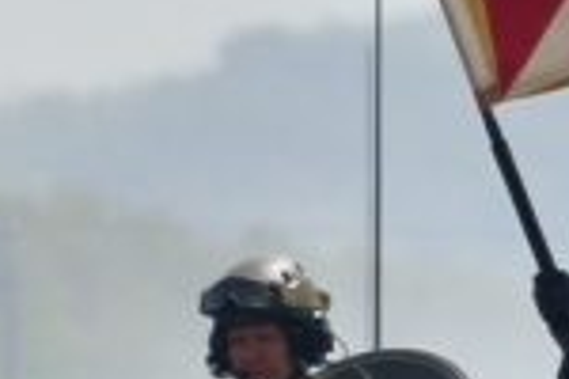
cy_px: 718
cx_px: 269
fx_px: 35623
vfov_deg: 0.6
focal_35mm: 2254
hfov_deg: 0.9
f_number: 8
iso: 110
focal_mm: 330
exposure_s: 1/400
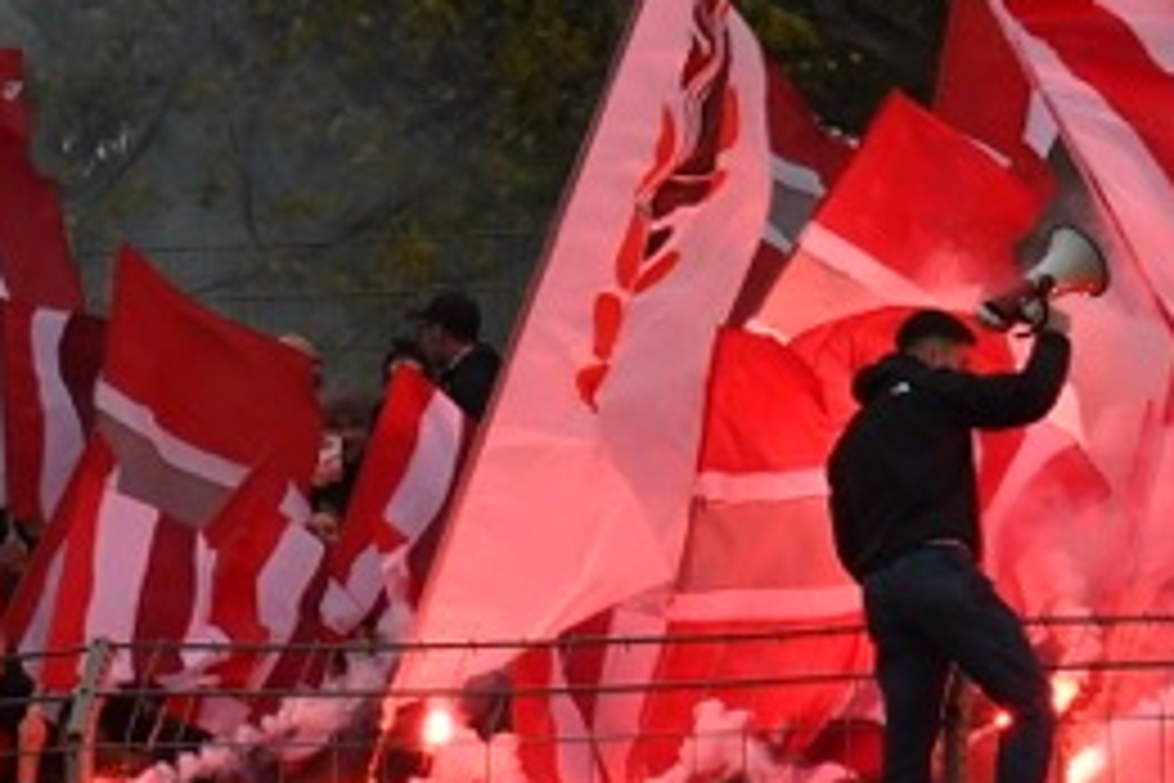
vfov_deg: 3.1
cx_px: 1714
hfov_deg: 4.6
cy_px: 268
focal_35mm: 441
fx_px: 14380
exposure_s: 1/800
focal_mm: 60
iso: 640
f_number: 8
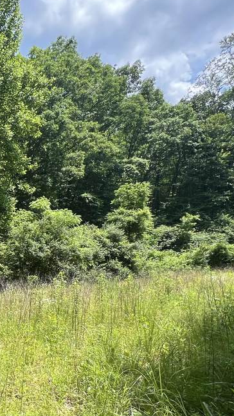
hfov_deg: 29.5
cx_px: -98
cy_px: 278
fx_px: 309
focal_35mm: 28
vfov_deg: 66.0
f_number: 1.8
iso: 32
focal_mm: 1.57
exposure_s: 1/595
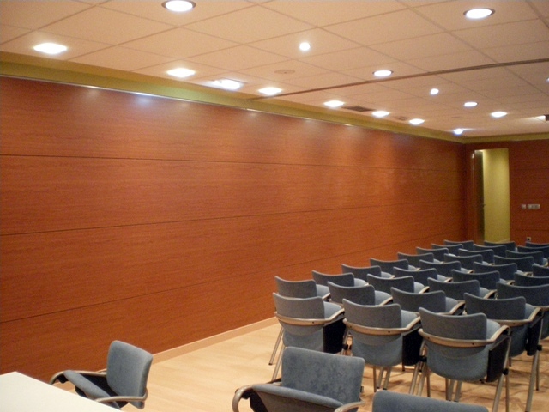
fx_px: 571
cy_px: 206
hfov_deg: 51.4
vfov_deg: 39.7
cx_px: 274
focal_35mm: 36
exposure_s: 1/30
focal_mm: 6.3
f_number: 3.1
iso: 800
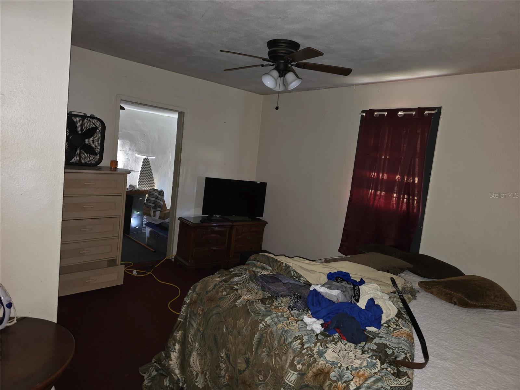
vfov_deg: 58.9
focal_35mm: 23
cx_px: 260
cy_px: 195
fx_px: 346
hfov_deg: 73.9
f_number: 1.7
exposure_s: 1/12
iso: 250
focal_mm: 6.3
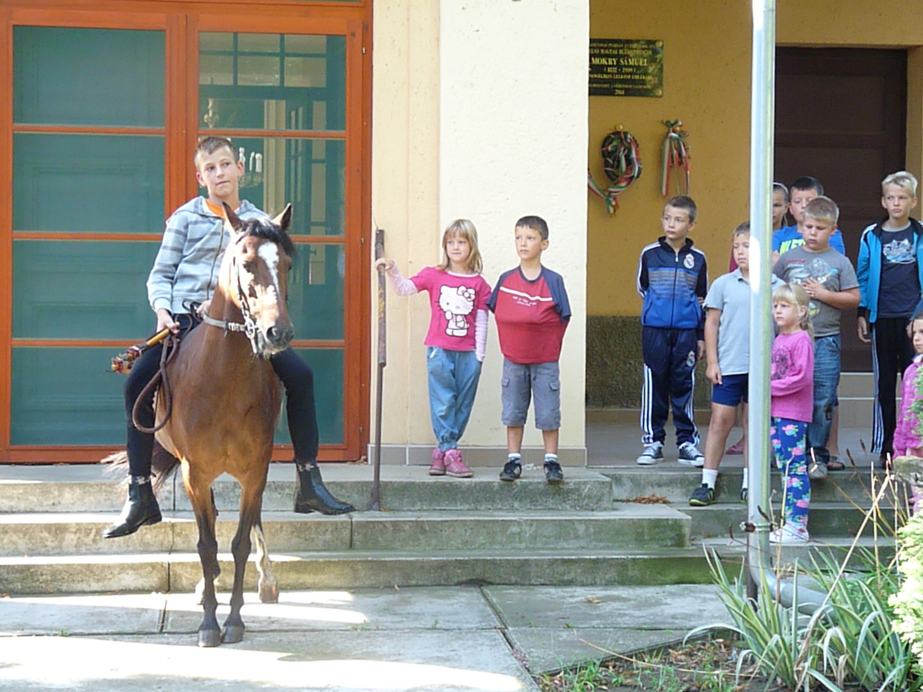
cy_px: 346
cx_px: 462
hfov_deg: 27.0
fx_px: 1920
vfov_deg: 20.4
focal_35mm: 72
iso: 800
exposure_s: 1/200
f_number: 4
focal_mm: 12.8
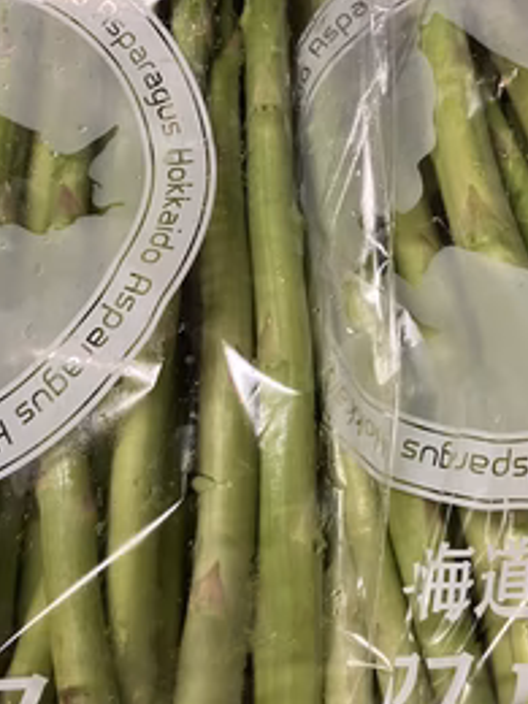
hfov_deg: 33.1
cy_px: 338
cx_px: 374
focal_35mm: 43
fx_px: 875
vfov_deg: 43.8
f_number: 1.8
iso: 125
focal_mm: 3.99
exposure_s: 1/50
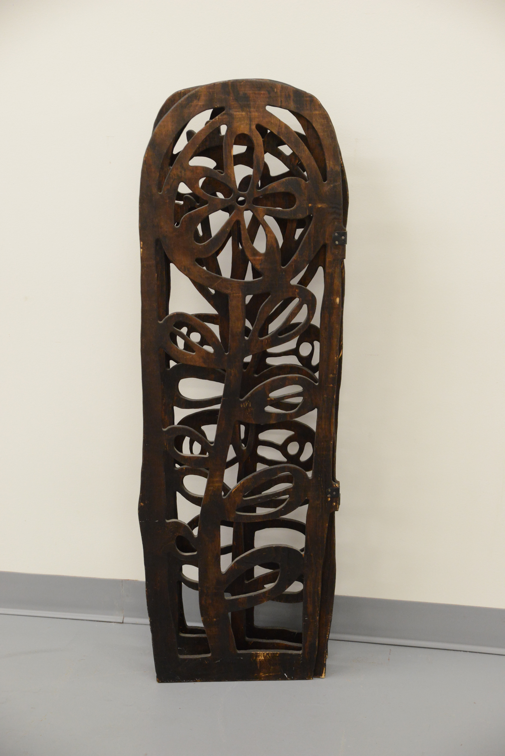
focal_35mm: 55
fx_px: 1156
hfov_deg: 24.6
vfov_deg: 36.2
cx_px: 252
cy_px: 378
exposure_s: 1/125
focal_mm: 55
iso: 4000
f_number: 5
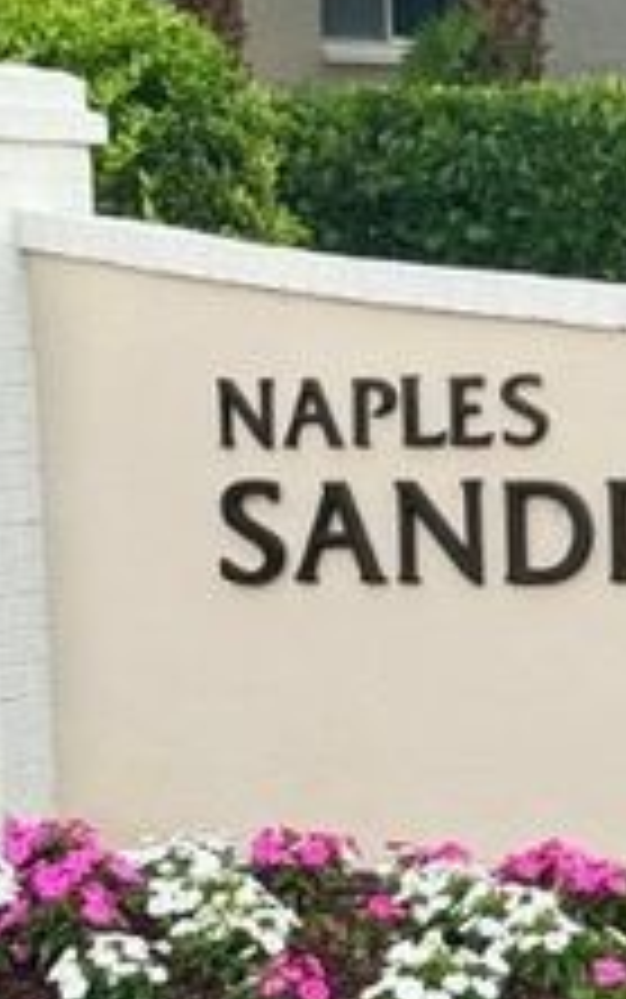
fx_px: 4171
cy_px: 628
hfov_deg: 8.5
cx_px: 793
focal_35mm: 153
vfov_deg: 13.7
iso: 160
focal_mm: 6.76
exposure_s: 1/60
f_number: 1.78
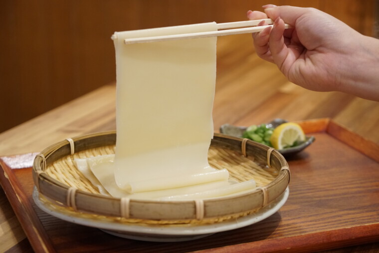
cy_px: 126
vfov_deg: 16.0
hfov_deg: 23.8
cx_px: 190
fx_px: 900
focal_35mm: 86
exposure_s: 1/100
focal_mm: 57
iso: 1600
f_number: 4
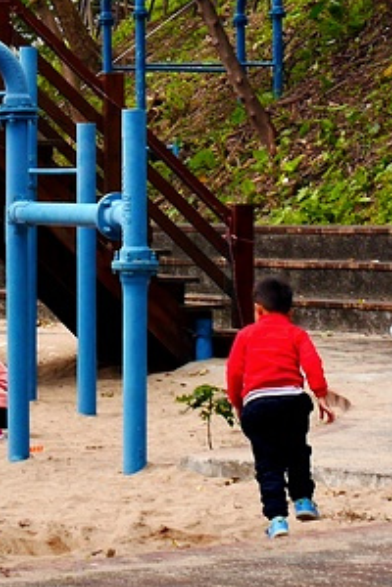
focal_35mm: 213
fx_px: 3479
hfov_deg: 6.4
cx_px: -29
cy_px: -36
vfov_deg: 9.6
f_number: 7.1
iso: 200
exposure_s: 1/320
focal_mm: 30
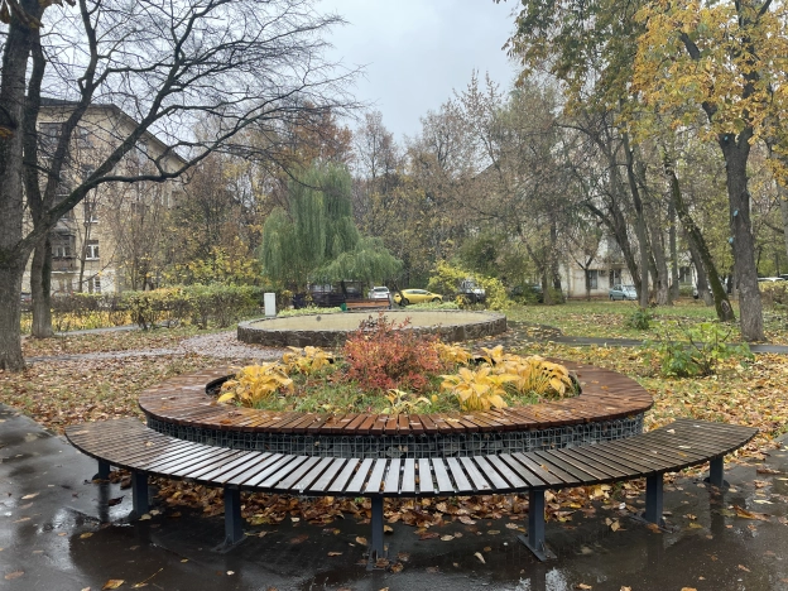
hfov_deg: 67.3
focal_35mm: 26
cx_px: 394
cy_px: 296
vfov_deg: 53.1
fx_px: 592
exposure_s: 1/121
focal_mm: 4.2
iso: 32
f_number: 1.6
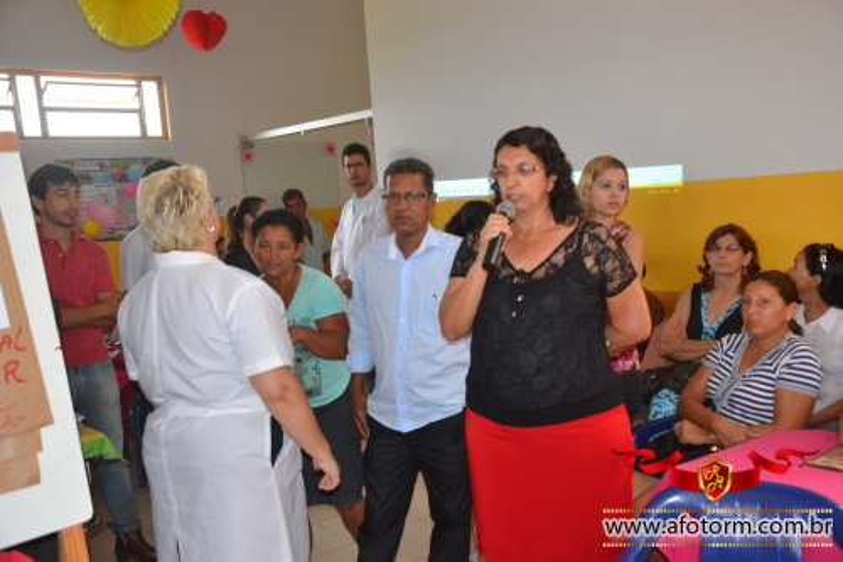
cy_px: 281
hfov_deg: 49.6
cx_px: 422
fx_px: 913
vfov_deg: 34.2
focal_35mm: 39
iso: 640
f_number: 3.8
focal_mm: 26
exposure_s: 1/60
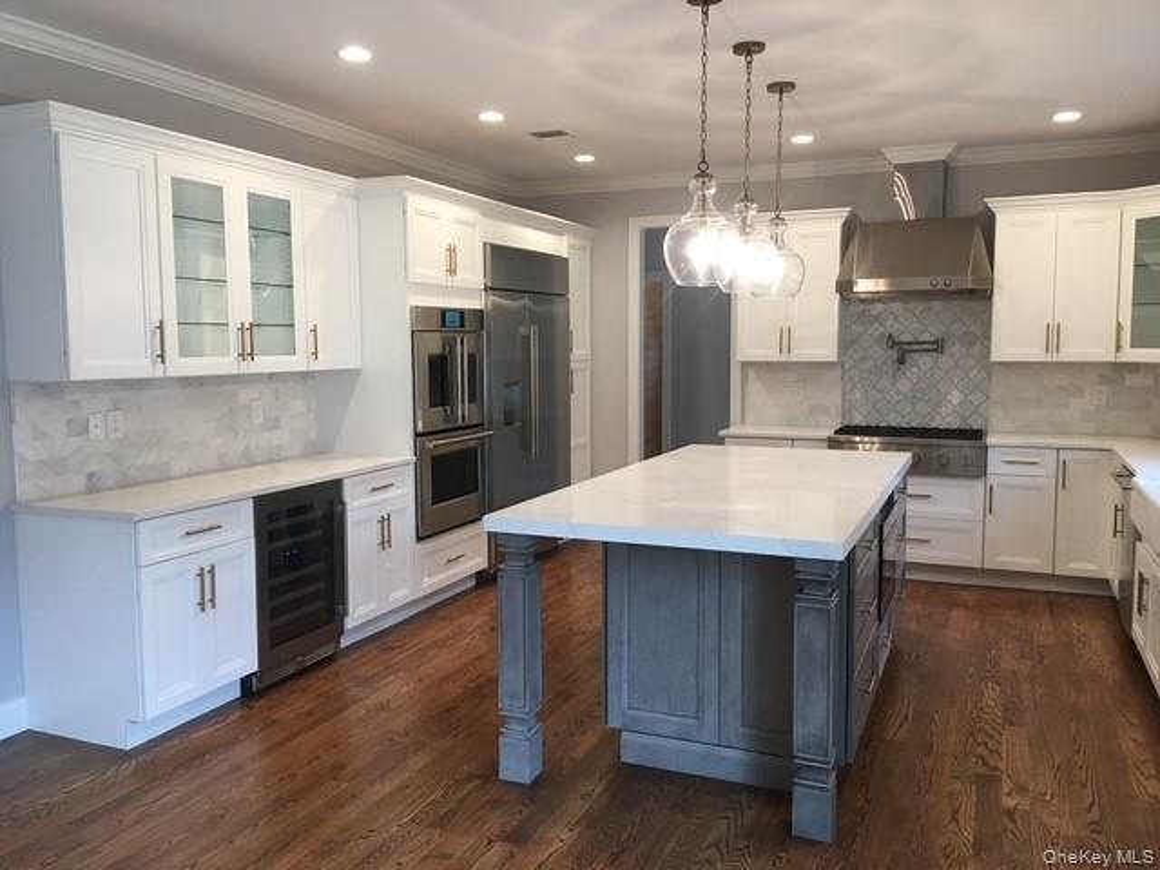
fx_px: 972
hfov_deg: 61.7
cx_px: 580
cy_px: 435
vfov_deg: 48.2
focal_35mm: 29
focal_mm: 4.15
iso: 40
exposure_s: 1/30
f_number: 2.2
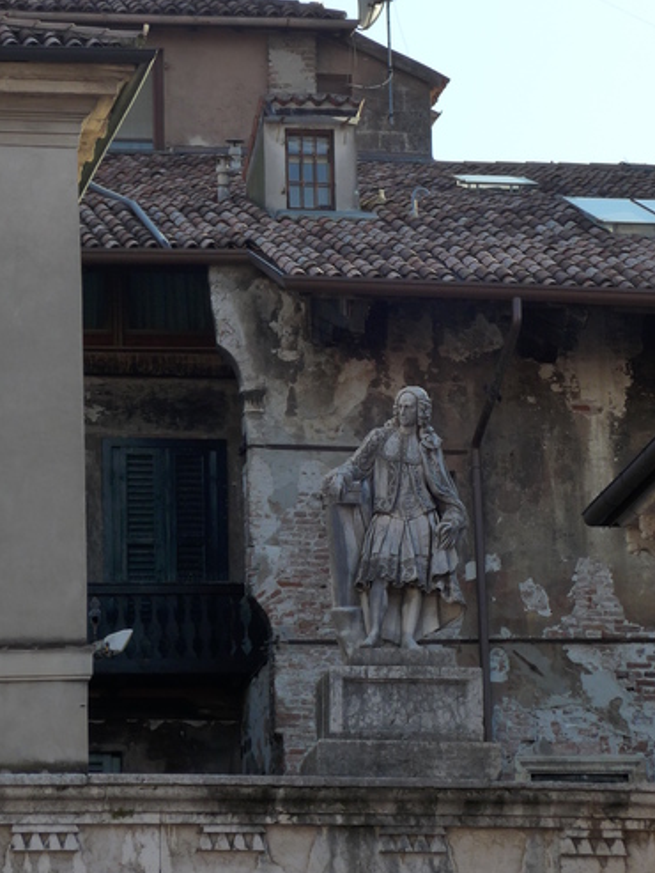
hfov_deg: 5.2
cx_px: 420
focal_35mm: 288
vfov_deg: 6.9
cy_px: 349
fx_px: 7263
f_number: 5.9
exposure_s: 1/200
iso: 125
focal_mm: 42.8
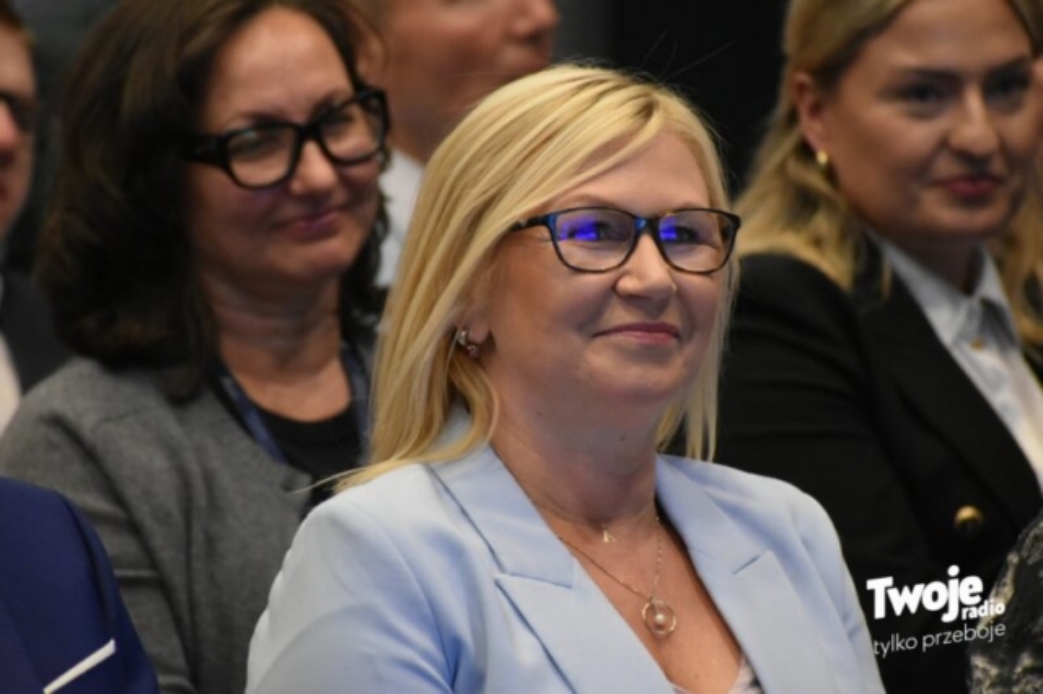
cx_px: 522
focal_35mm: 450
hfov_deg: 4.6
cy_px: 347
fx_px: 13030
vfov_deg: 3.1
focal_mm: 300
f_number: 6.3
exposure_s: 1/40
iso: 3200
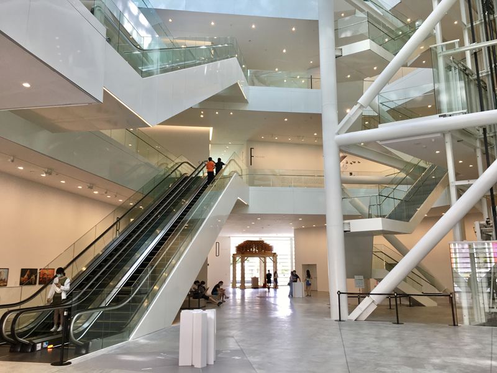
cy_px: 186
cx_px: 248
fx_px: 416
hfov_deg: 61.7
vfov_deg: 48.2
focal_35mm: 29
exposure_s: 1/60
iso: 32
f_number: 2.2
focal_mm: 4.15
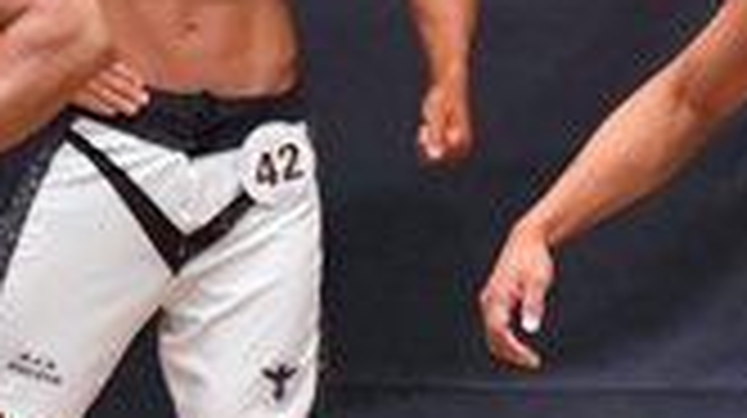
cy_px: 346
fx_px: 21787
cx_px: 722
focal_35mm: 1101
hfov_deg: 2.0
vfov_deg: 1.1
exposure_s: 1/400
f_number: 5.6
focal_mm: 150
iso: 6400
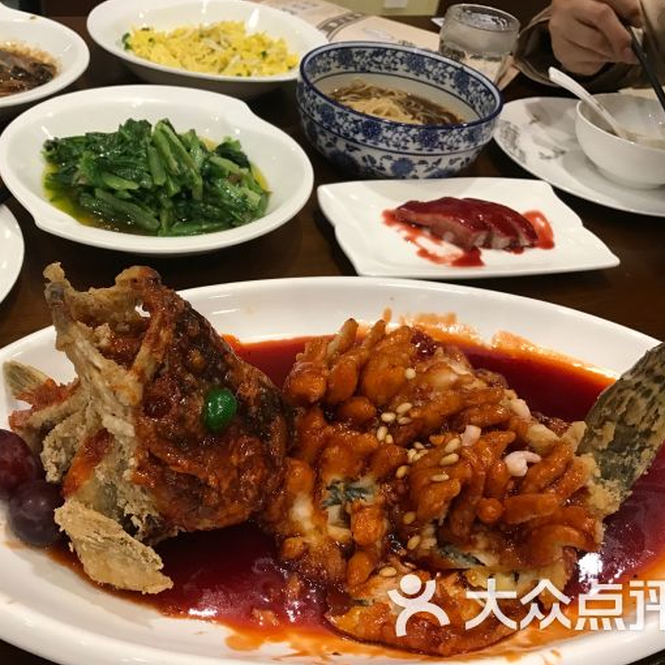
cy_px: 331
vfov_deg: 48.5
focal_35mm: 34
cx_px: 258
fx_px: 739
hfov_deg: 48.1
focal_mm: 3.99
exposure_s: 1/17
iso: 50
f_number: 1.8
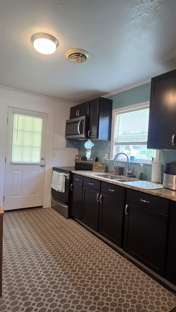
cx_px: 79
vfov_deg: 89.6
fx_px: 158
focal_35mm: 19
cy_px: 156
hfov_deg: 58.2
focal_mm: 2.2
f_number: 2.2
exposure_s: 1/60
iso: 250
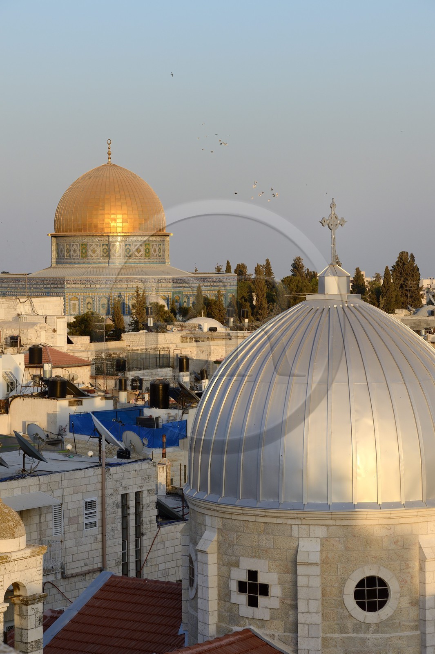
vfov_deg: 20.0
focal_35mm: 102
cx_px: 218
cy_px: 327
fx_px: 1851
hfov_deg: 13.4
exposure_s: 1/250
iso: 400
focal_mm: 102
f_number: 10
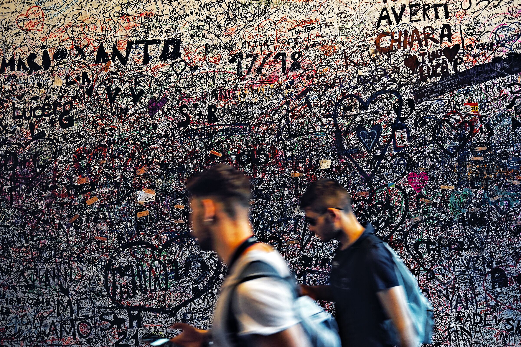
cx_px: 260
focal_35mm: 35
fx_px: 506
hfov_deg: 54.4
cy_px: 174
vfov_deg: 37.9
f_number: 3.5
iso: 640
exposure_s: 1/40
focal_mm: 35
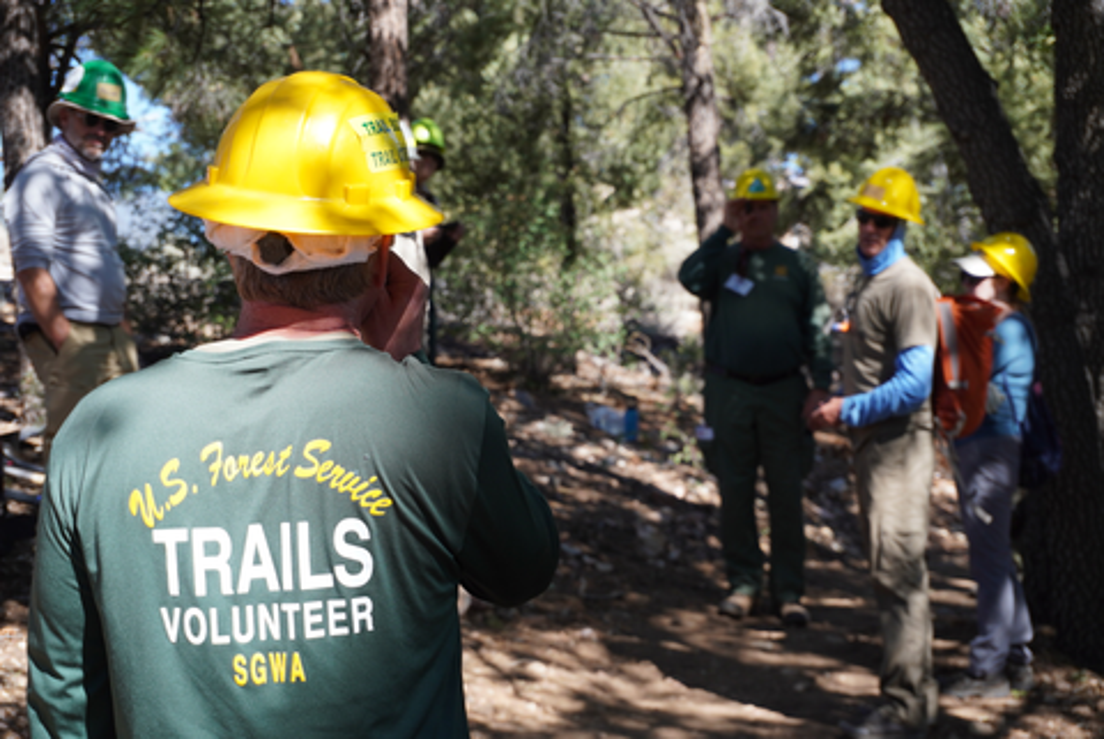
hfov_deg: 27.0
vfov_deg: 18.2
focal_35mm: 75
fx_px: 2302
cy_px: 370
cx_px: 552
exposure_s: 1/160
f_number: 5.6
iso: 100
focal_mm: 50
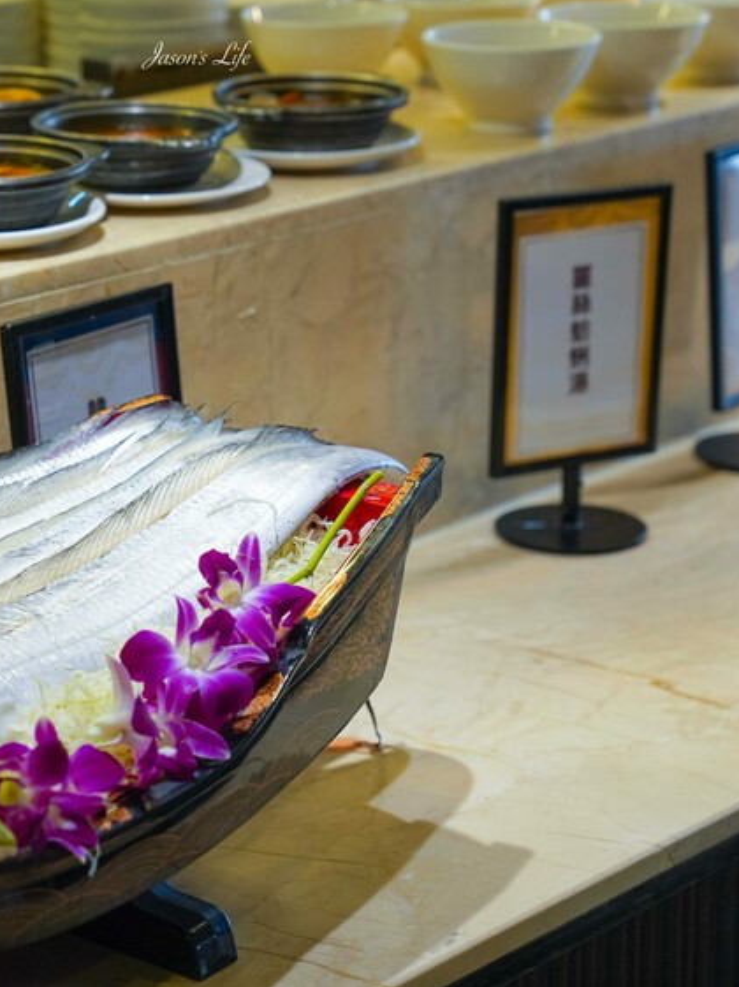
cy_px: 493
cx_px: 197
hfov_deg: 14.4
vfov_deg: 19.3
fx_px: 2907
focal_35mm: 102
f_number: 4
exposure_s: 1/80
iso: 500
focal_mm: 70
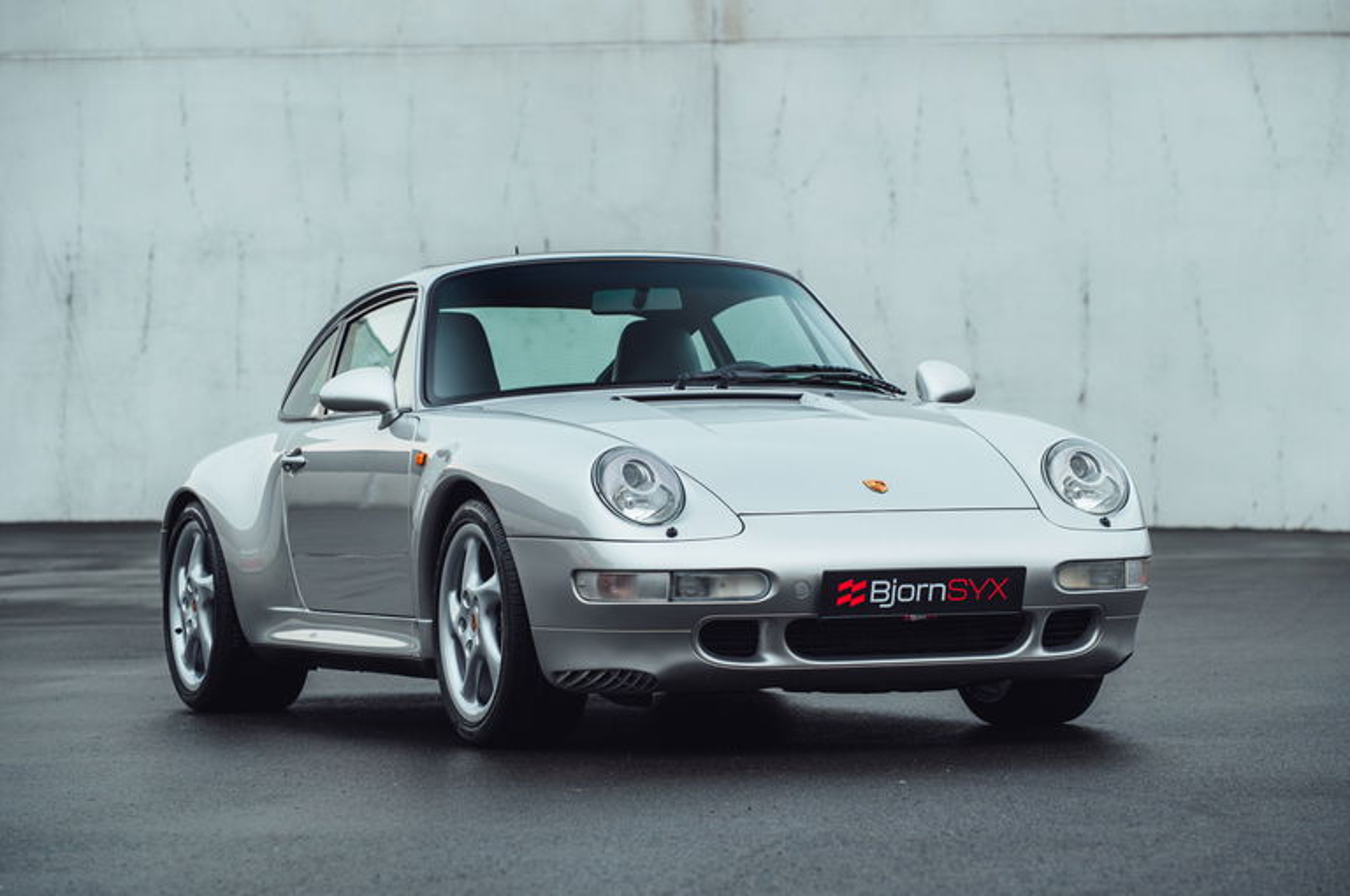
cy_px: 448
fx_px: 4869
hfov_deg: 15.8
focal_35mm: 130
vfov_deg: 10.5
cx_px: 675
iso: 800
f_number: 6.3
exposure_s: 1/80
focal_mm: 130
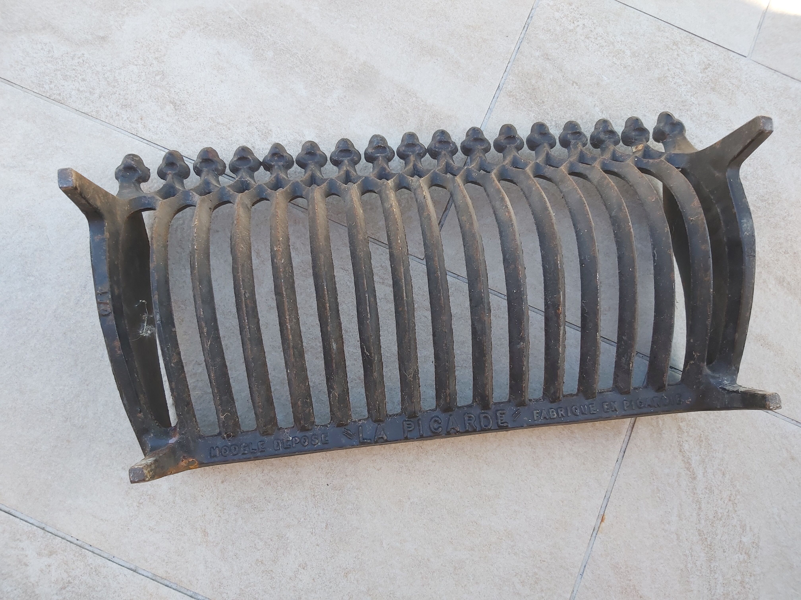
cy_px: 300
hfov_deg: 67.3
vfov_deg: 53.1
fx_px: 602
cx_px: 400
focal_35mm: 26
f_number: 1.7
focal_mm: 3.92
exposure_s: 1/120
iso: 64
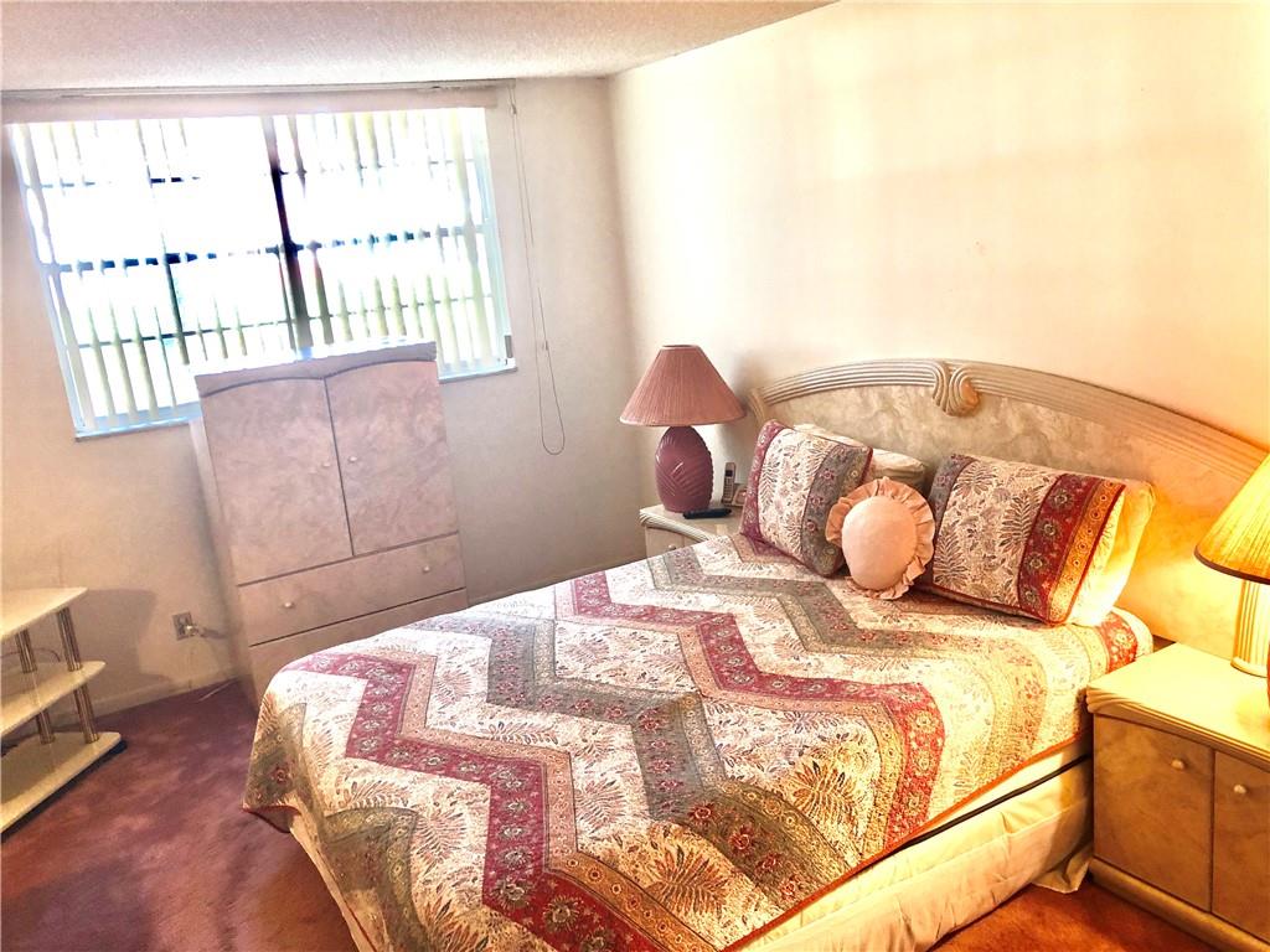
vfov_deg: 49.7
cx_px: 635
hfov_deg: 63.4
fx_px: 1027
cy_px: 476
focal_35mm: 28
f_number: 1.8
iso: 40
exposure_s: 1/17
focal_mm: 4
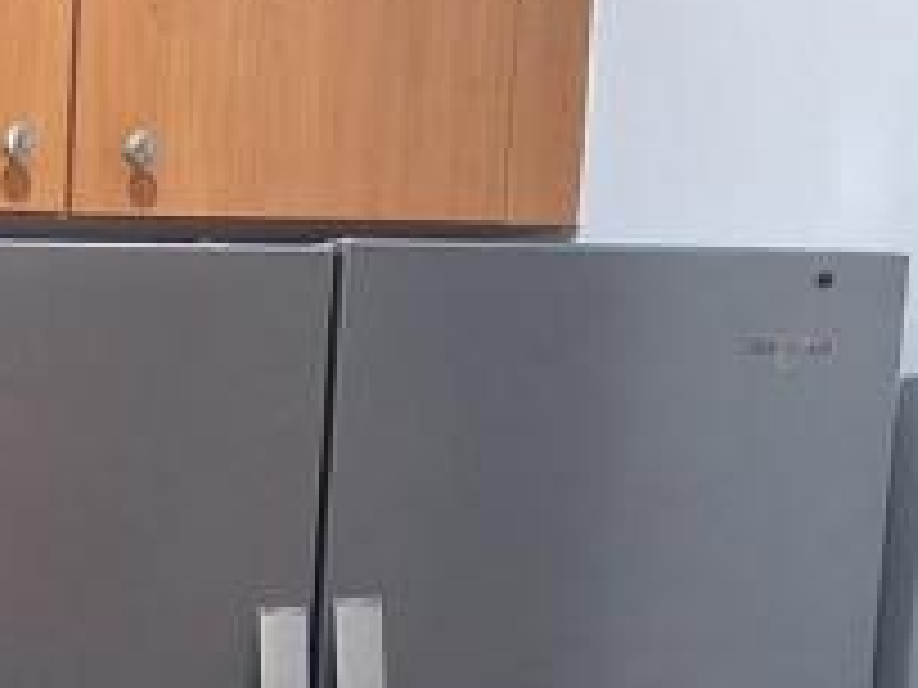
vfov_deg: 13.0
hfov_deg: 16.8
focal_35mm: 108
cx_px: -382
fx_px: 2864
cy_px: 1012
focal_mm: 5.54
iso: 200
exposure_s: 1/30
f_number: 1.8
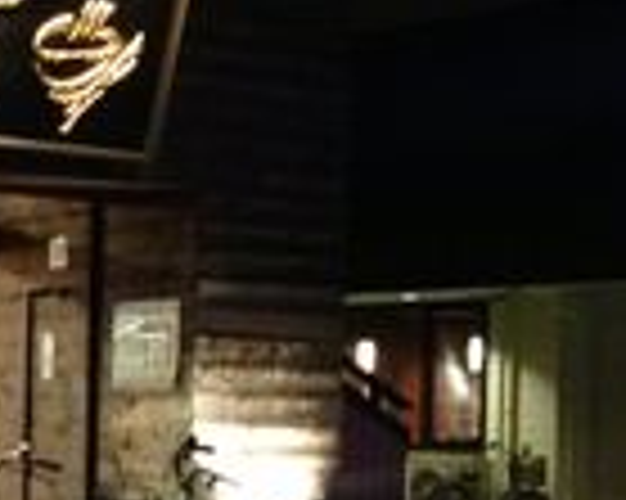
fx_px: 2370
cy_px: 392
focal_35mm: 128
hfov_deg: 14.1
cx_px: -306
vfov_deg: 12.0
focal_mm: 4.28
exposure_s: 1/20
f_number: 2.4
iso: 320
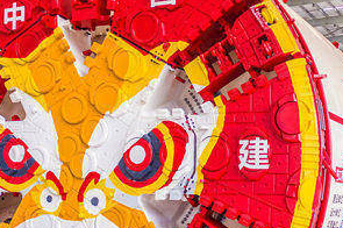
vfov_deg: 17.9
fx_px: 723
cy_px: 143
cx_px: 201
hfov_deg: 26.6
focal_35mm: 76
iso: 200
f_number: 2.8
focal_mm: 10.26
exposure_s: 1/120
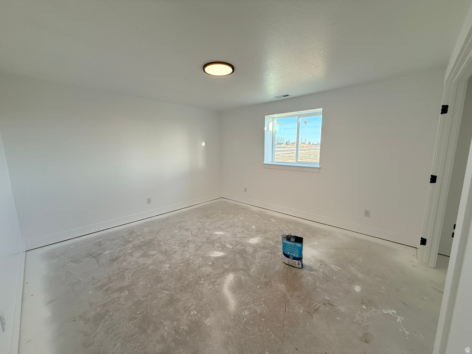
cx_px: 236
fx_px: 191
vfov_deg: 85.7
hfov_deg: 102.1
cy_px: 177
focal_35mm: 14
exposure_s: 1/120
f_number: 2.2
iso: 80
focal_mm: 2.22
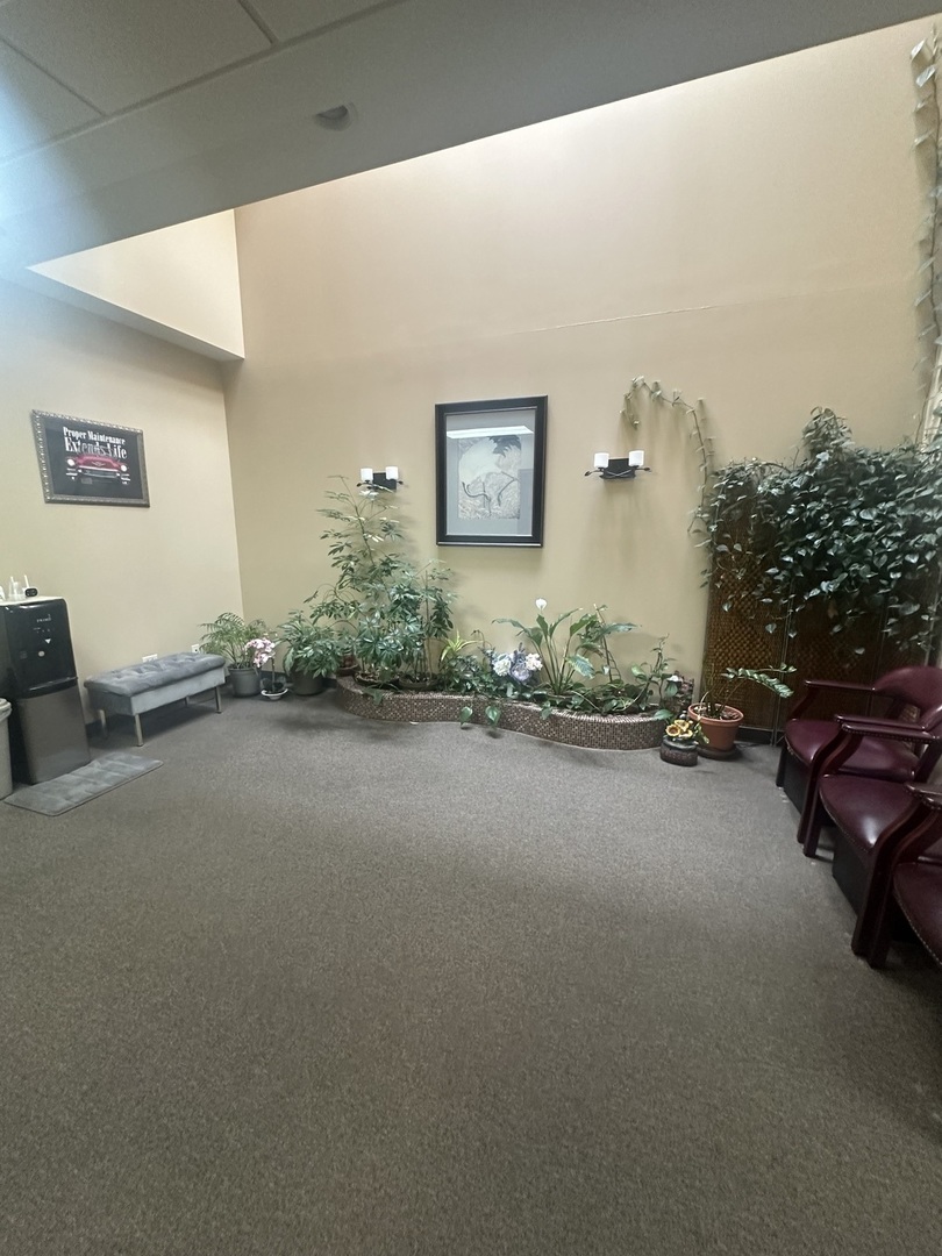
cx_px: 471
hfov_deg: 85.7
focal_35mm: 14
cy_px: 628
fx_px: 508
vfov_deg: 102.1
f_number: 2.2
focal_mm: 2.22
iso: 400
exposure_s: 1/60
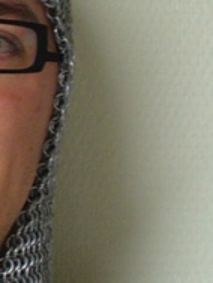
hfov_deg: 11.3
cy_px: 147
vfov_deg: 15.8
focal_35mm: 125
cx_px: -120
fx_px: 1024
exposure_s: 1/25
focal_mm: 6.1
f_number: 2.8
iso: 200
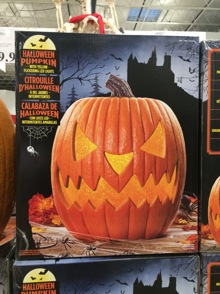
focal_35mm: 29
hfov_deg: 48.2
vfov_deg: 61.7
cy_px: 147
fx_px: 246
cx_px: 110
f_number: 2.2
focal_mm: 4.15
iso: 125
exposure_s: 1/30
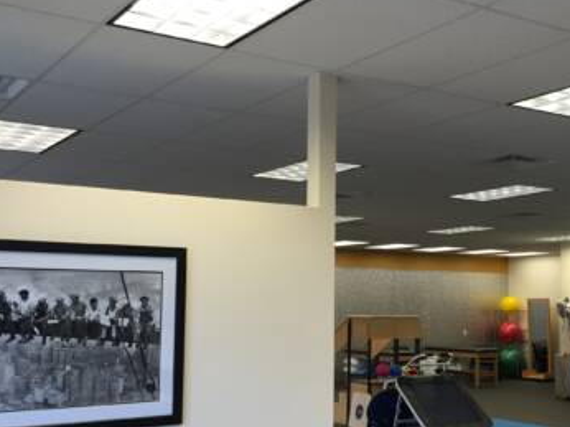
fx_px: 839
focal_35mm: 51
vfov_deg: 28.5
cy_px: 251
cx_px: 417
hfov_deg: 36.8
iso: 32
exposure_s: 1/30
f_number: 2.2
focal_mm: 4.15
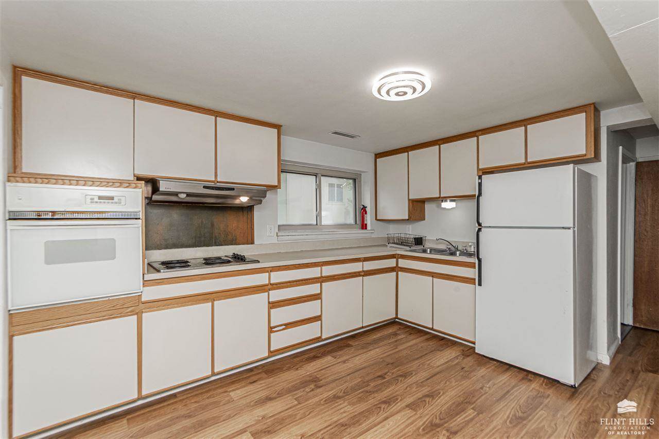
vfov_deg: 77.3
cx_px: 330
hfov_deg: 100.4
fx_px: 275
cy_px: 220
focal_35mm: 15
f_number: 13
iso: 1250
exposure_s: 1/60
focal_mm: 10
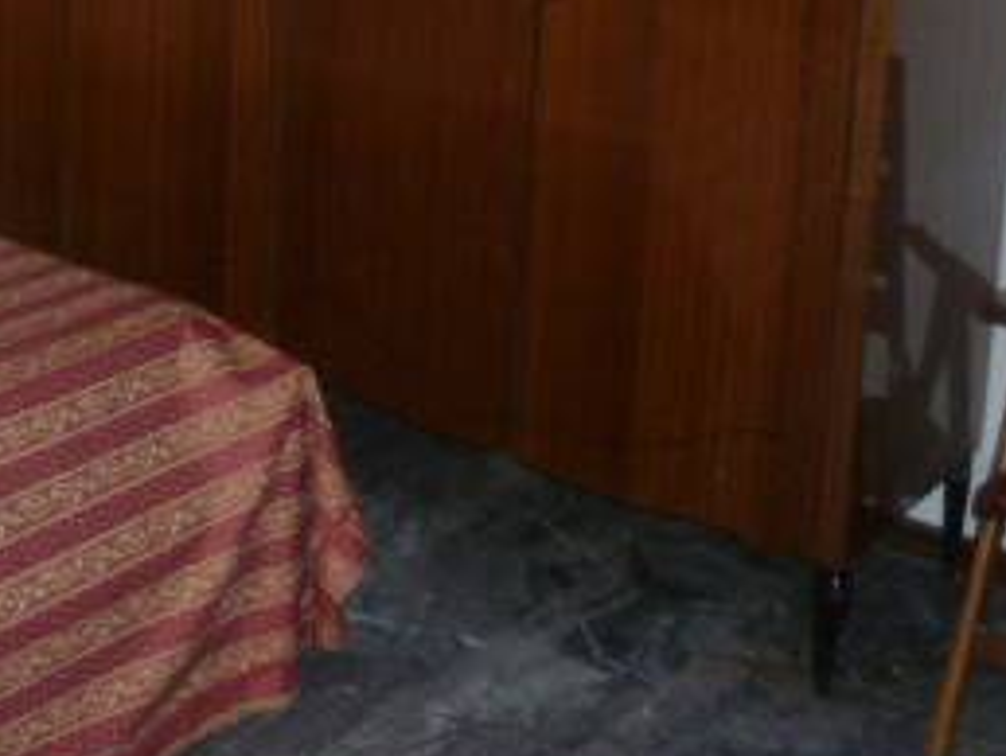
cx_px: 51
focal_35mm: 62
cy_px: -66
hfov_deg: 29.5
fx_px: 1804
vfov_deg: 22.4
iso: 400
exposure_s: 1/30
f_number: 3.3
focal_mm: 4.1
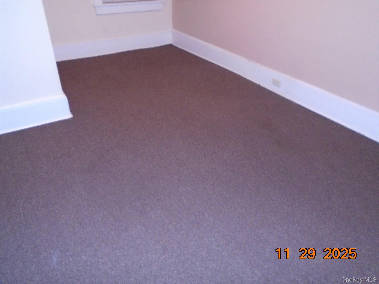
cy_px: 142
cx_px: 190
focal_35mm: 26
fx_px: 285
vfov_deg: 53.1
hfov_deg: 67.3
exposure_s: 1/30
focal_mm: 4.6
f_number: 3.2
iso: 500
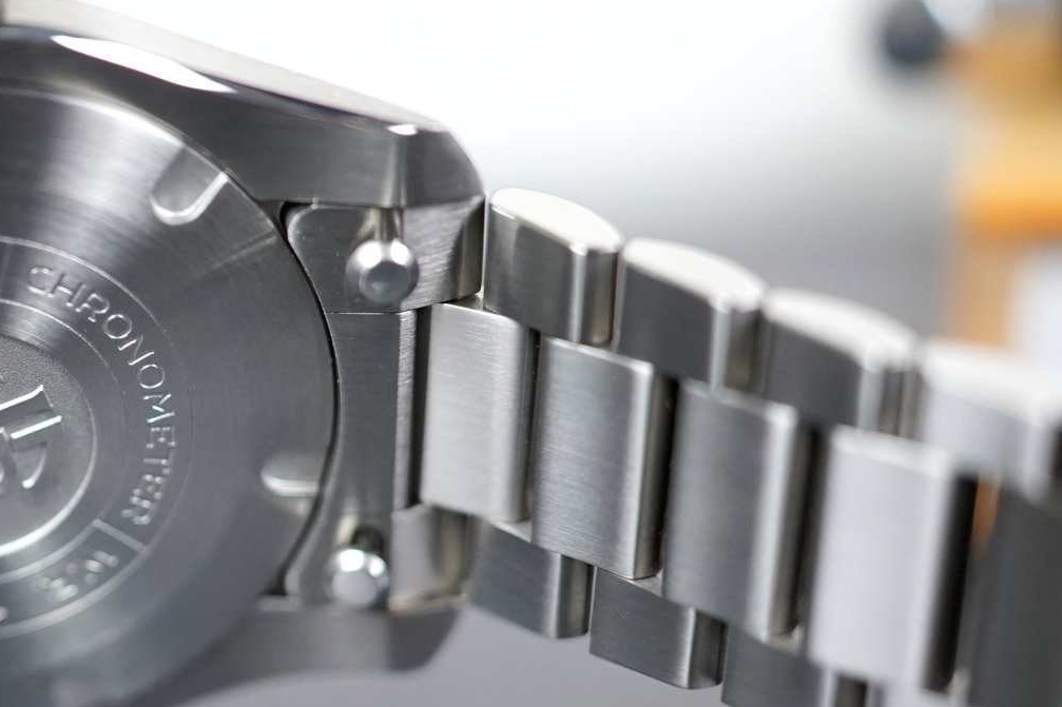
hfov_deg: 26.1
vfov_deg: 18.6
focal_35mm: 73
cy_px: 437
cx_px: -21
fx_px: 2153
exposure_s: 1/250
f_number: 2.8
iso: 2000
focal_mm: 35
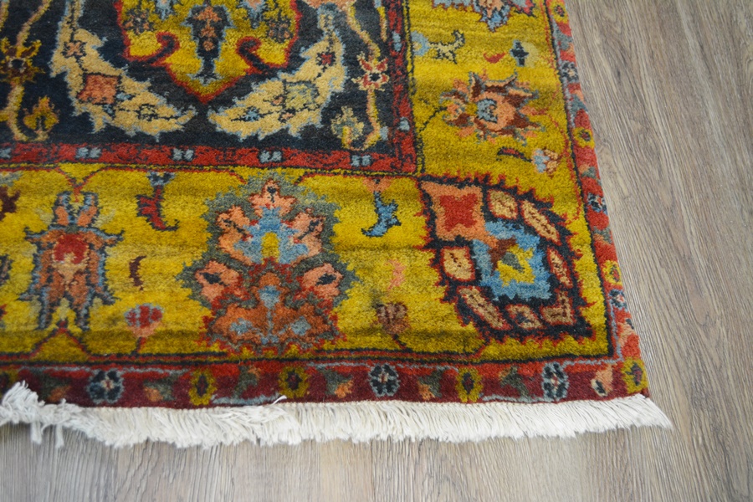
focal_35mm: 39
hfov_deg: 49.6
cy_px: 251
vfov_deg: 34.2
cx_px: 376
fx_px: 816
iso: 800
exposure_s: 1/60
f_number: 4.2
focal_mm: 26
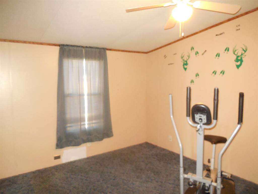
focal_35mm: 25
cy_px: 97
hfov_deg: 69.4
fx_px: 186
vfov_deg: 54.9
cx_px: 129
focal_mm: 4.5
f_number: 3.1
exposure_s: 1/25
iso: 640
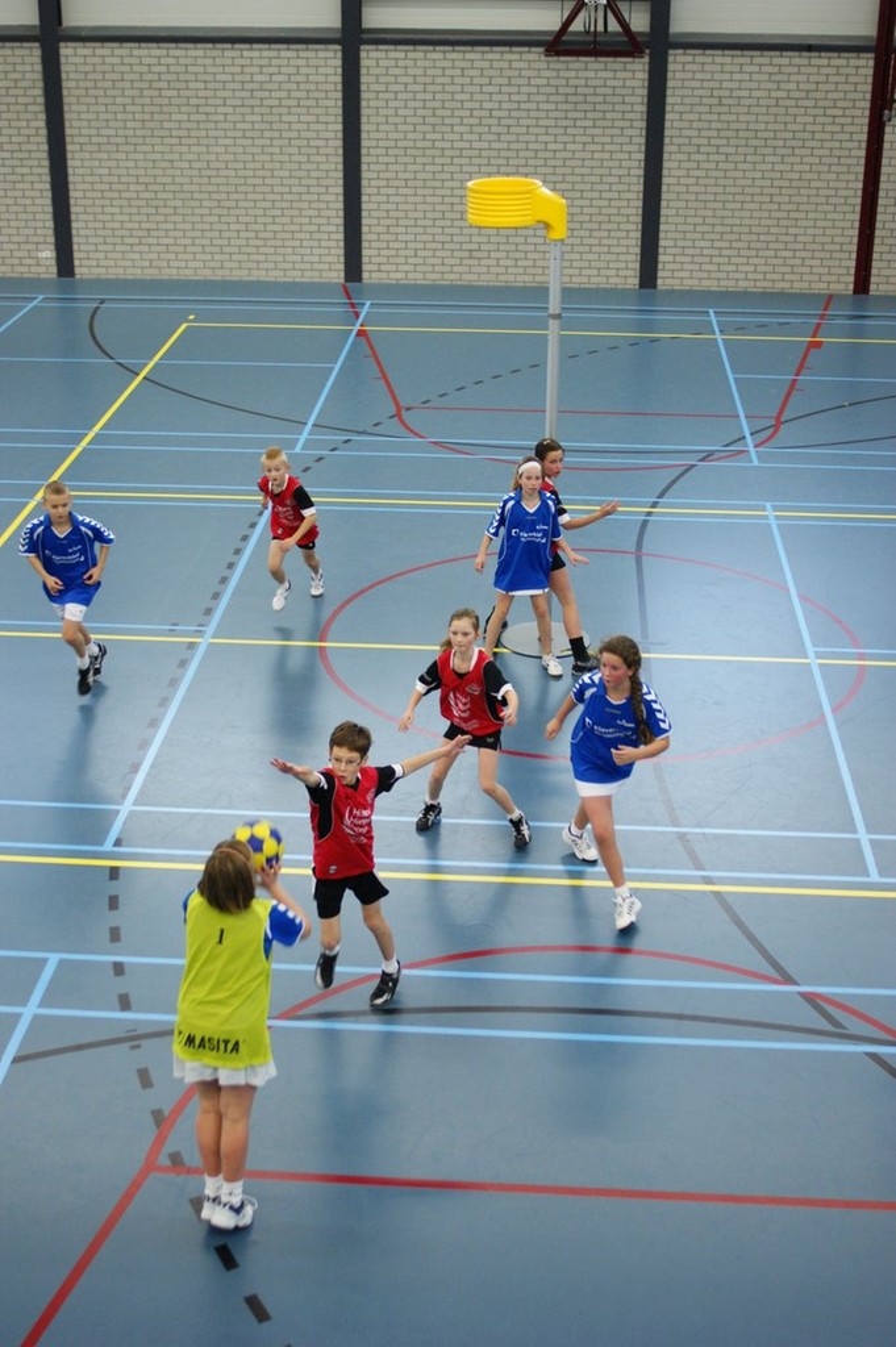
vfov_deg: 37.9
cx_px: 448
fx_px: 1963
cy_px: 674
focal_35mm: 52
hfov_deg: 25.7
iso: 800
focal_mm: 35
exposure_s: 1/200
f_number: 2.8
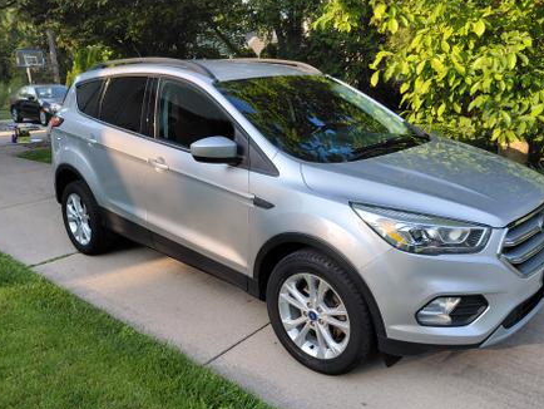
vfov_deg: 48.2
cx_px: 302
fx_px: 456
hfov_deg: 61.5
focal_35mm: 29
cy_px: 189
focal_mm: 4.69
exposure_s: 1/668
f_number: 1.8
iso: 50
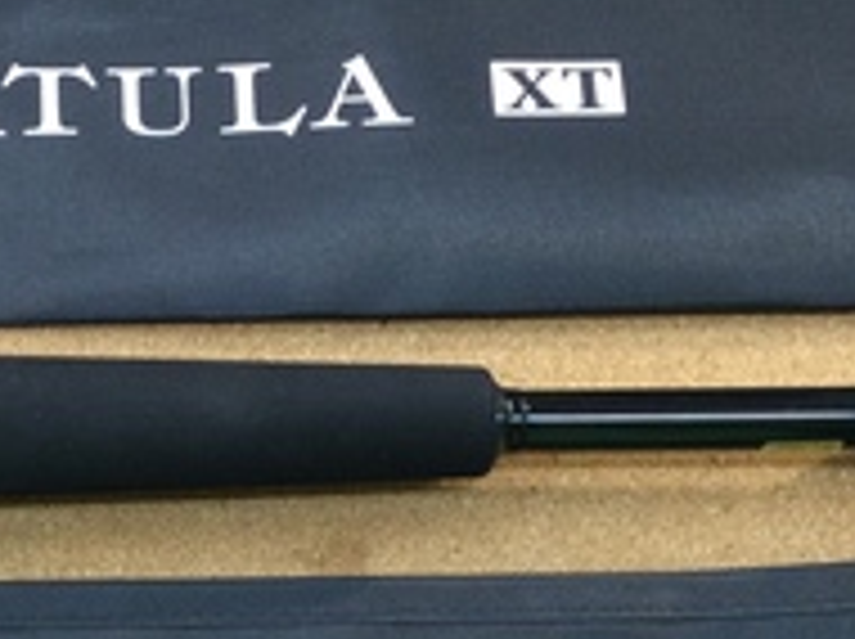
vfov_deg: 14.9
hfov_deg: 19.7
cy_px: 572
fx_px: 2418
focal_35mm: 98
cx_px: 90
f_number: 2.4
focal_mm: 3.3
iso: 64
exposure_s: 1/30
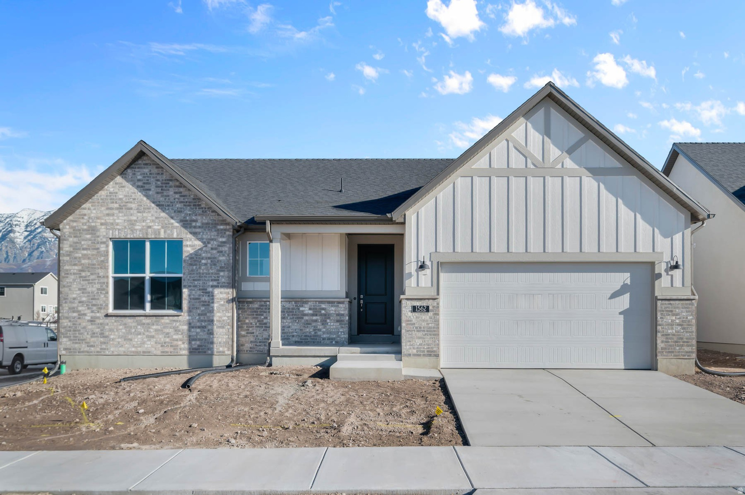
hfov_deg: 62.0
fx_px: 620
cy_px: 248
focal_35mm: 30
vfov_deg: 43.6
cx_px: 372
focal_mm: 30
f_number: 8
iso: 320
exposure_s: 1/1000
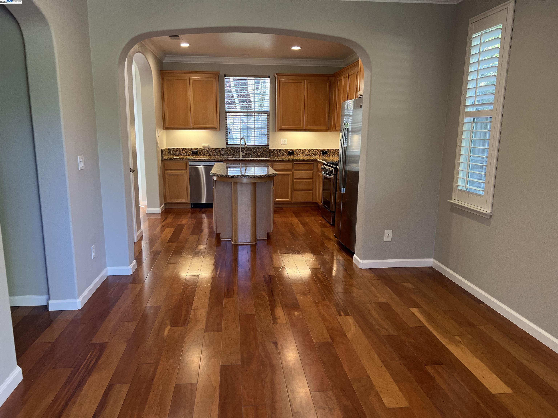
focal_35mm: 26
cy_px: 209
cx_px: 279
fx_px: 419
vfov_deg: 53.1
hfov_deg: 67.3
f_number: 1.5
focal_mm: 5.7
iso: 125
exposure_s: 1/120
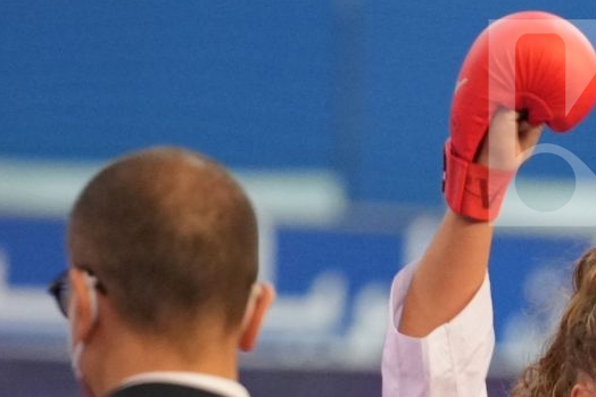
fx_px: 17062
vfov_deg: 1.3
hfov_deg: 2.0
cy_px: 526
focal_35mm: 1031
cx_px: 595
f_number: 2.8
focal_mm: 200
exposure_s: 1/1000
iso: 2500
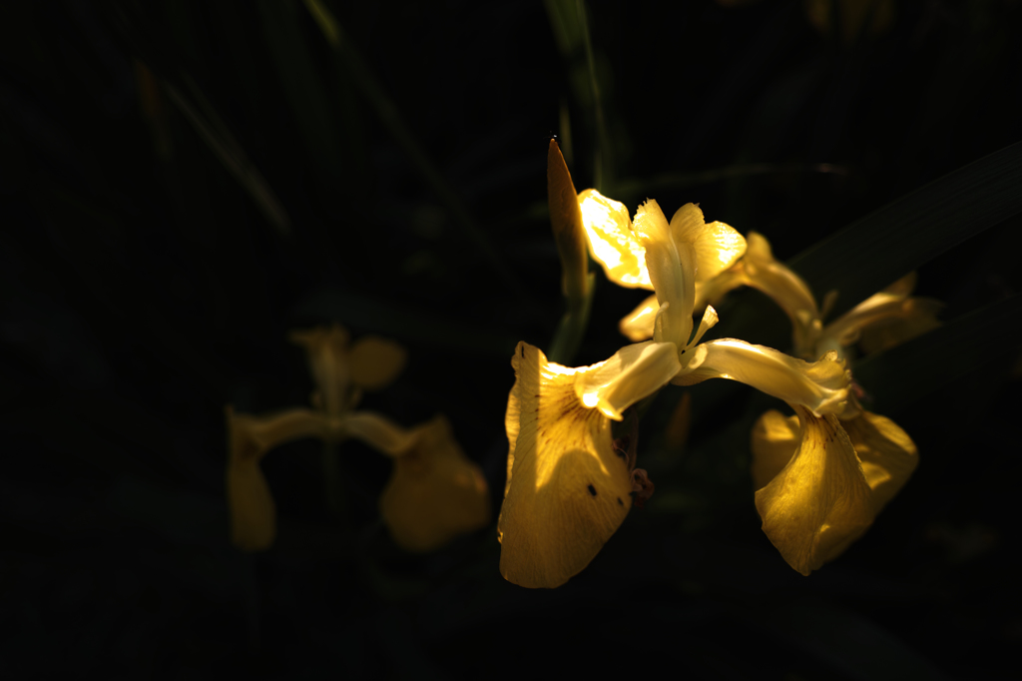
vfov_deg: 46.4
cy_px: 340
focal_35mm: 28
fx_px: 795
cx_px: 511
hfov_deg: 65.5
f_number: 2.8
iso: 100
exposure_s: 1/80
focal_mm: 19
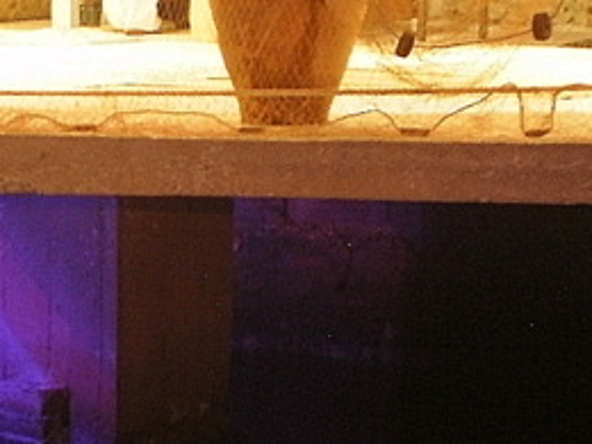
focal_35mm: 117
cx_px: 155
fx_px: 2001
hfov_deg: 16.7
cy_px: 439
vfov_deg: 12.5
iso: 160
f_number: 3.1
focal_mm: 6.3
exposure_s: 2
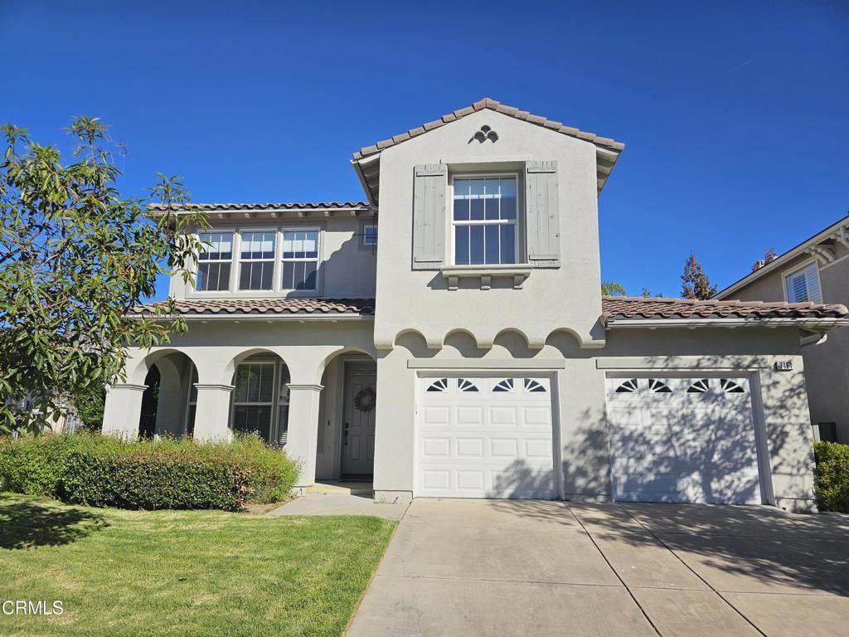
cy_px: 318
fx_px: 564
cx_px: 424
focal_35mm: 23
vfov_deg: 58.9
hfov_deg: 73.9
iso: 12
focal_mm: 6.3
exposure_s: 1/1668
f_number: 1.7
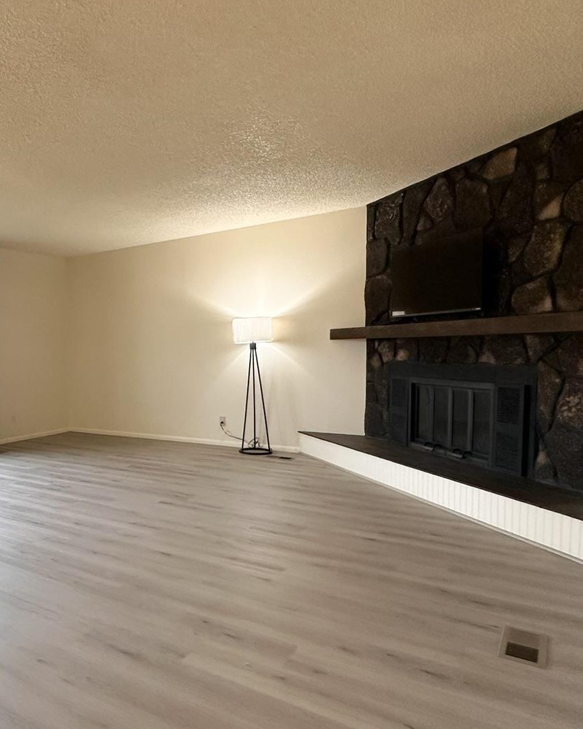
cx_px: 90
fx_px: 561
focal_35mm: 26
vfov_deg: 65.9
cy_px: 393
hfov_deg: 50.4
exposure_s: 1/120
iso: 200
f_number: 2.2
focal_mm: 2.22
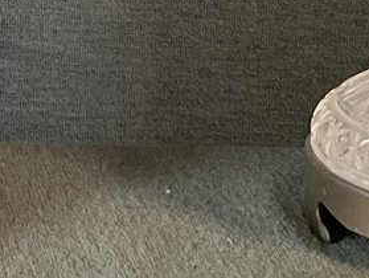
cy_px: -336
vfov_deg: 8.8
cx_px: -251
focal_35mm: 157
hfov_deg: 11.8
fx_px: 1676
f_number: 1.8
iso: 64
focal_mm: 3
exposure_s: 1/120
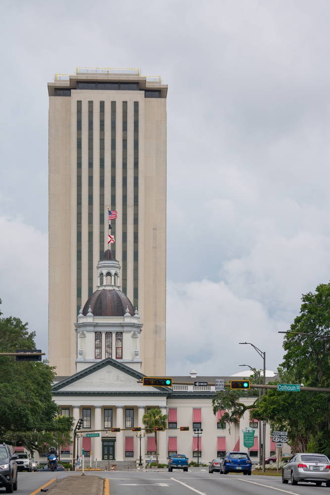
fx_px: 1443
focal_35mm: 105
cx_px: 165
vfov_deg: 19.5
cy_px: 248
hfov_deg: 13.0
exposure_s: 1/2000
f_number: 2.2
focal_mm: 105
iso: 100
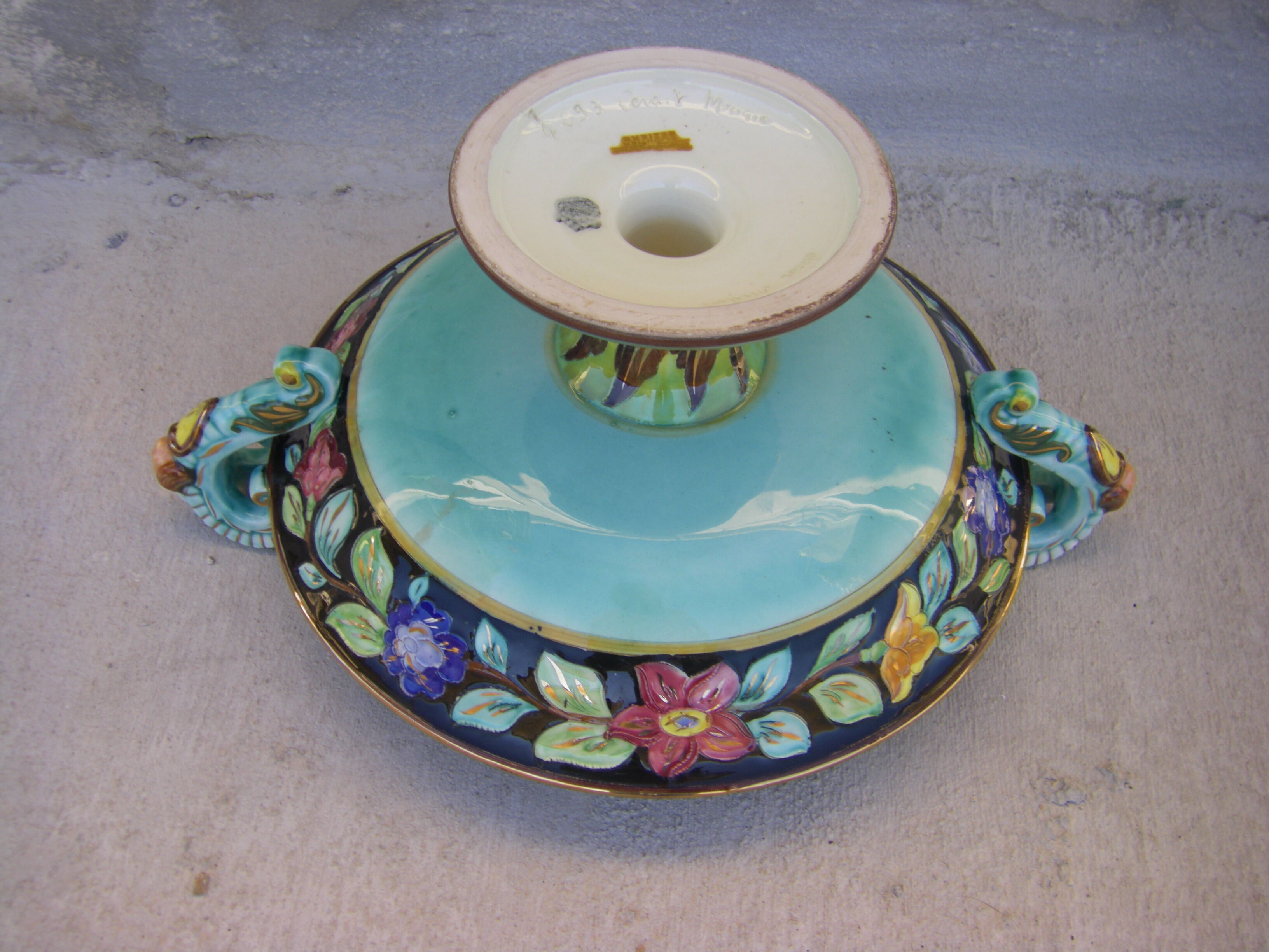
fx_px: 1393
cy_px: 476
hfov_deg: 49.0
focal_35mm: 38
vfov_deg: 37.7
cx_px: 634
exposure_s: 1/100
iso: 64
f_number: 3.5
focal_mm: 6.3
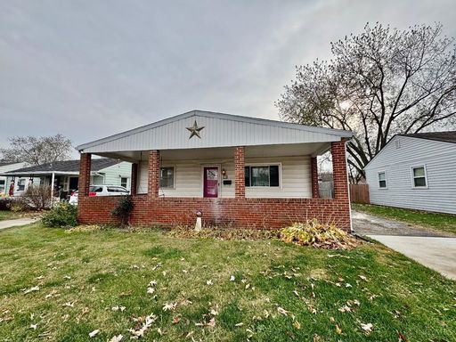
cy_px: 171
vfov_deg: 85.7
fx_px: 184
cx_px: 228
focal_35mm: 14
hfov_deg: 102.1
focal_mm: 2.22
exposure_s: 1/771
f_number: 2.2
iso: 50
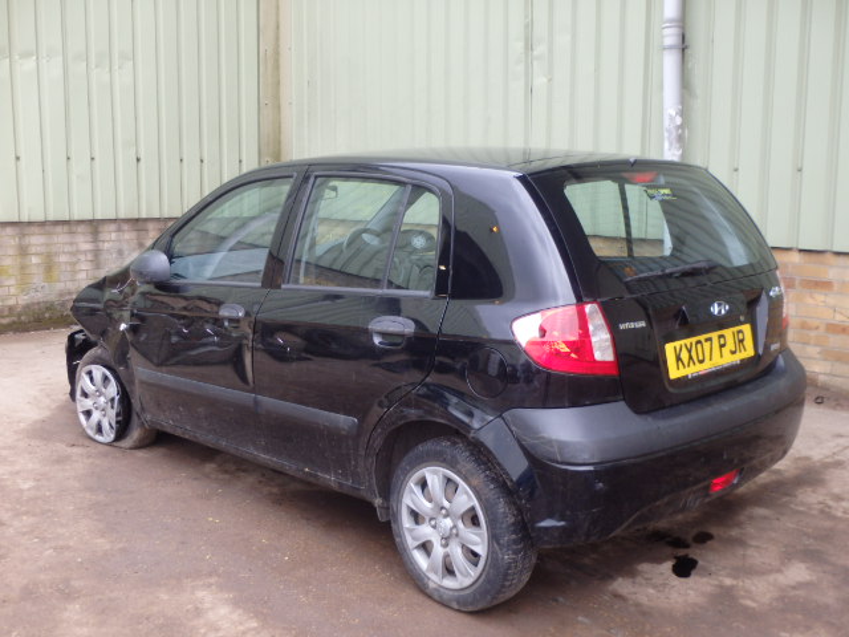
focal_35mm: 40
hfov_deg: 46.8
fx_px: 981
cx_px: 424
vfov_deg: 36.0
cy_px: 318
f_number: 4.7
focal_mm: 7.3
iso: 200
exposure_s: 1/50
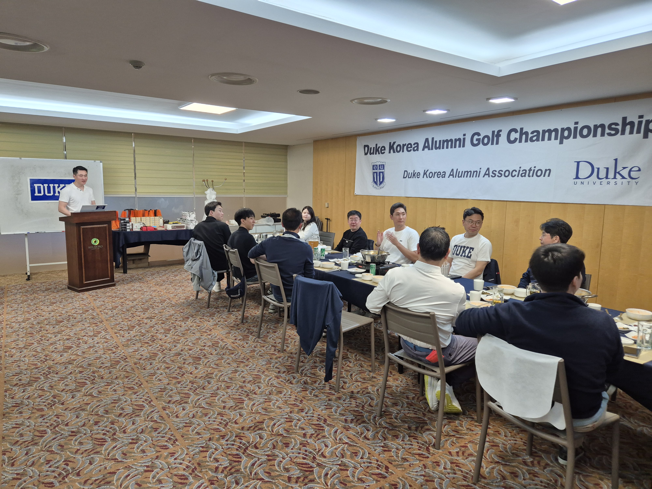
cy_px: 244
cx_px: 326
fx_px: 433
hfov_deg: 73.9
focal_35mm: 23
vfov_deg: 58.9
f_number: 1.8
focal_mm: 5.4
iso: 200
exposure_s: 1/120
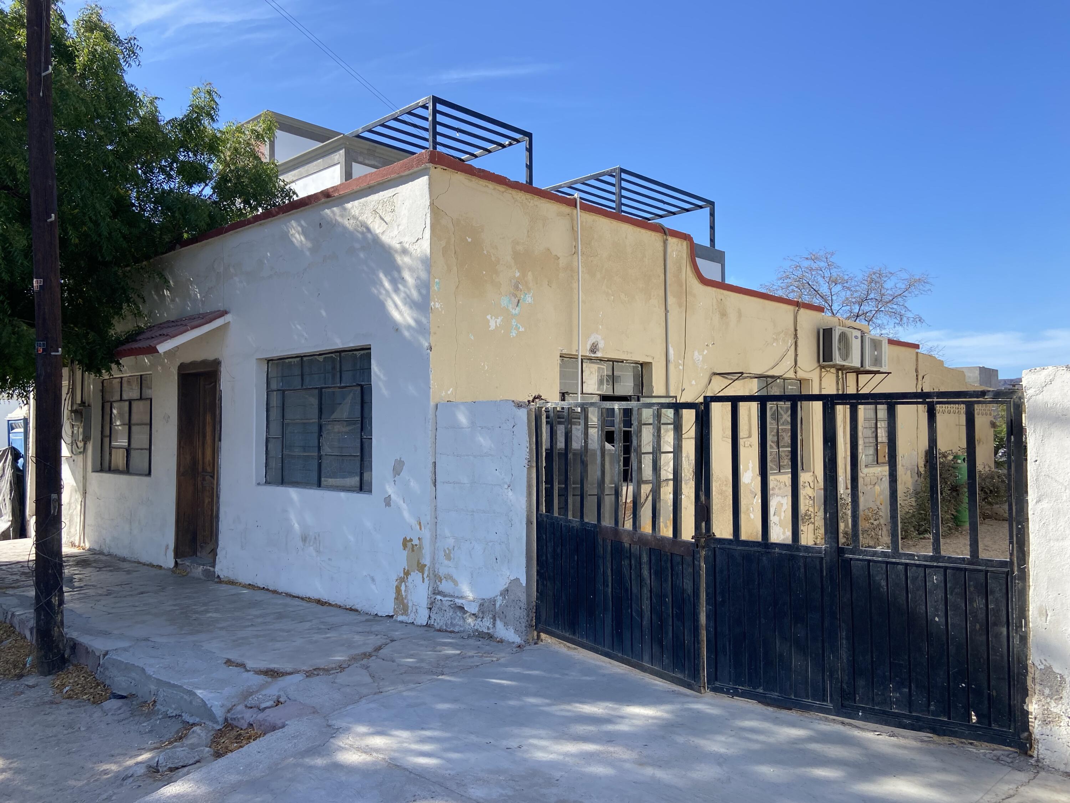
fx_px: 804
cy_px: 402
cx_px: 535
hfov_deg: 67.3
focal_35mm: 26
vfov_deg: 53.1
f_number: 1.8
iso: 32
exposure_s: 1/1653
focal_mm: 4.25
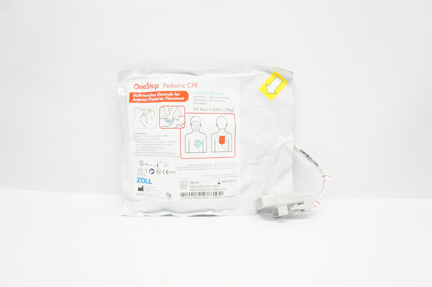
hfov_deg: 67.4
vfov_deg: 47.8
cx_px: 216
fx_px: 324
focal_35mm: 27
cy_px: 144
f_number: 5.6
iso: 800
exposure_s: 1/60
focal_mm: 18
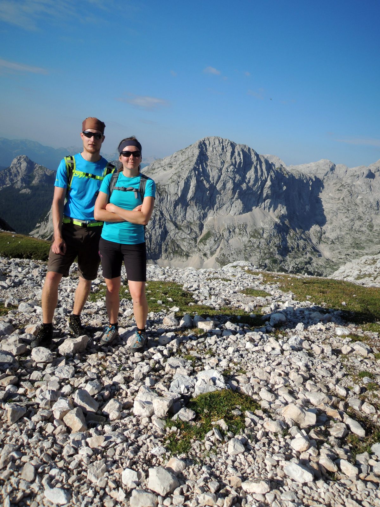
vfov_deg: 71.6
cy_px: 254
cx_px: 190
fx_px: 351
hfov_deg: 56.8
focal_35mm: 24
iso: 100
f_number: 4
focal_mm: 4.3
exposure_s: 1/1000
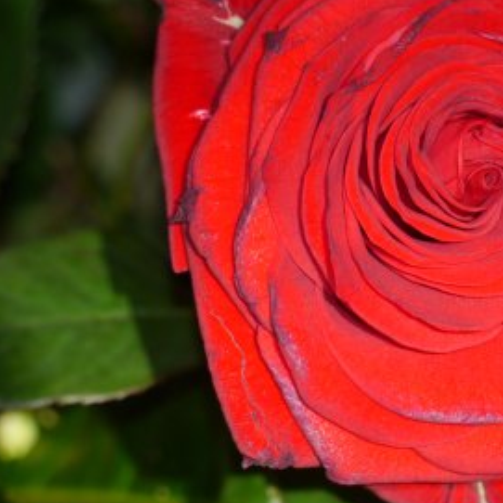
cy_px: 214
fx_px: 7151
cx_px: 520
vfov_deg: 4.0
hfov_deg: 4.0
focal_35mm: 435
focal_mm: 109
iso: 160
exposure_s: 1/125
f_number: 5.3
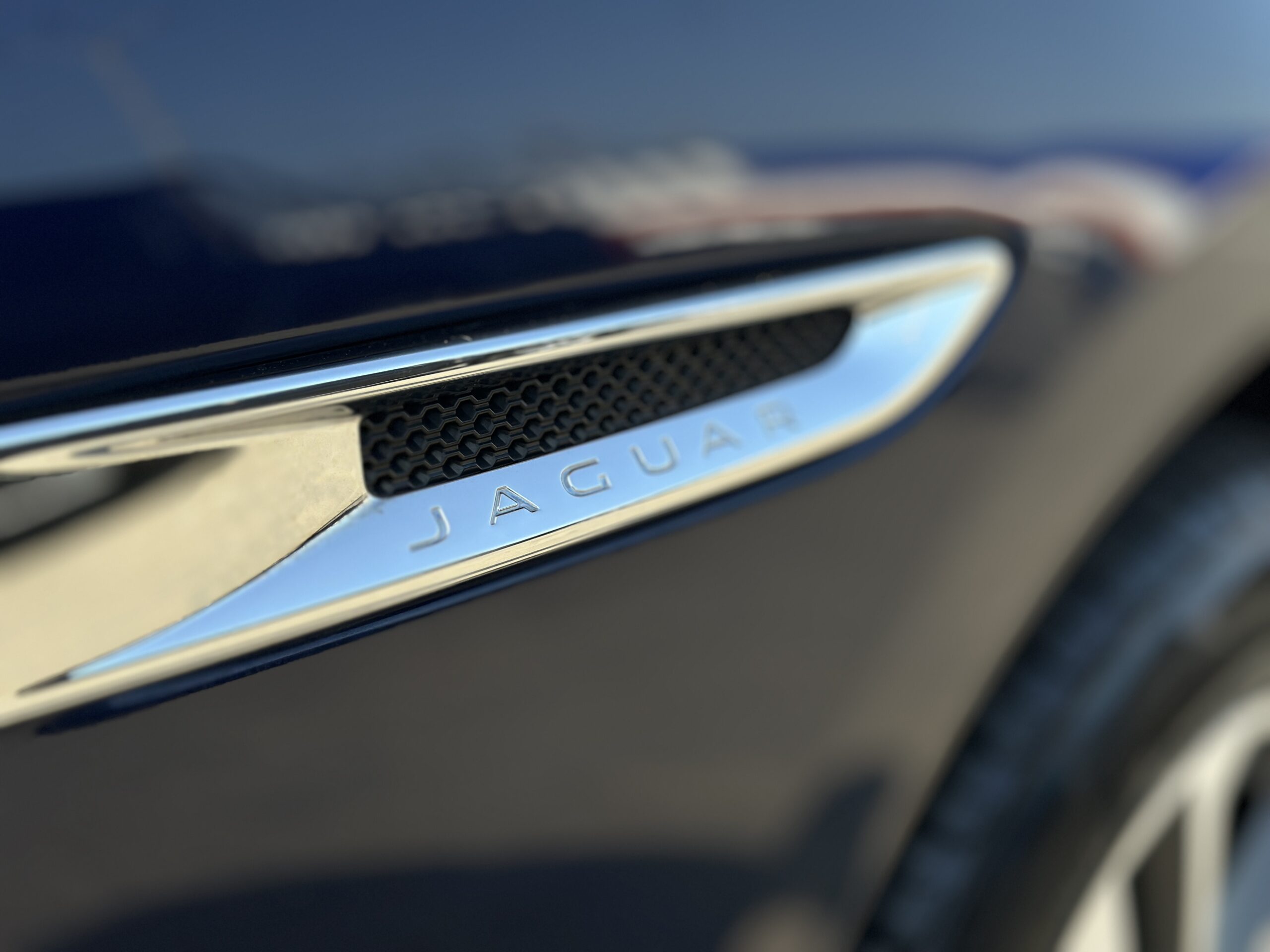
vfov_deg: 30.3
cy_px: 476
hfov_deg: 39.7
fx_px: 1761
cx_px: 635
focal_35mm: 48
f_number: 1.78
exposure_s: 1/2203
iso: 100
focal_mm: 6.86
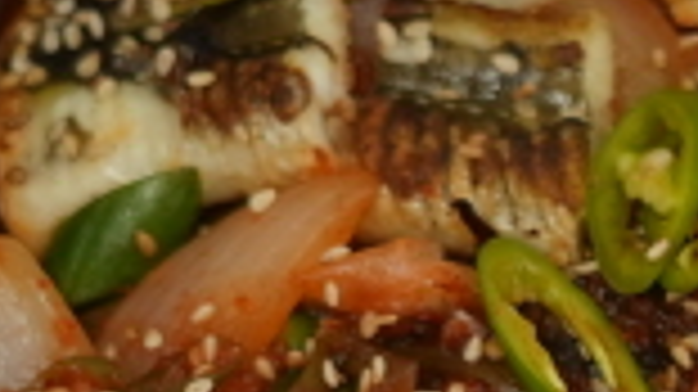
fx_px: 7880
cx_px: 1063
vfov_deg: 2.8
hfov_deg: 5.0
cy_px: 410
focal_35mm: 426
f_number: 4
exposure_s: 1/80
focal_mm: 79
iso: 500
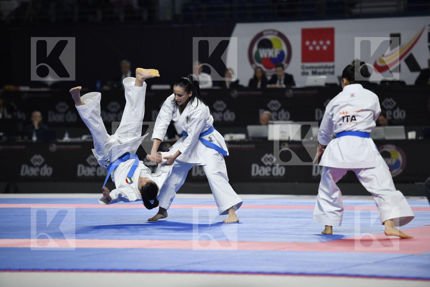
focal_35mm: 165
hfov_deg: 12.5
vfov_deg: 8.3
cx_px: 215
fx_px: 1971
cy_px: 144
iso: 800
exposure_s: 1/800
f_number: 2.8
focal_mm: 165
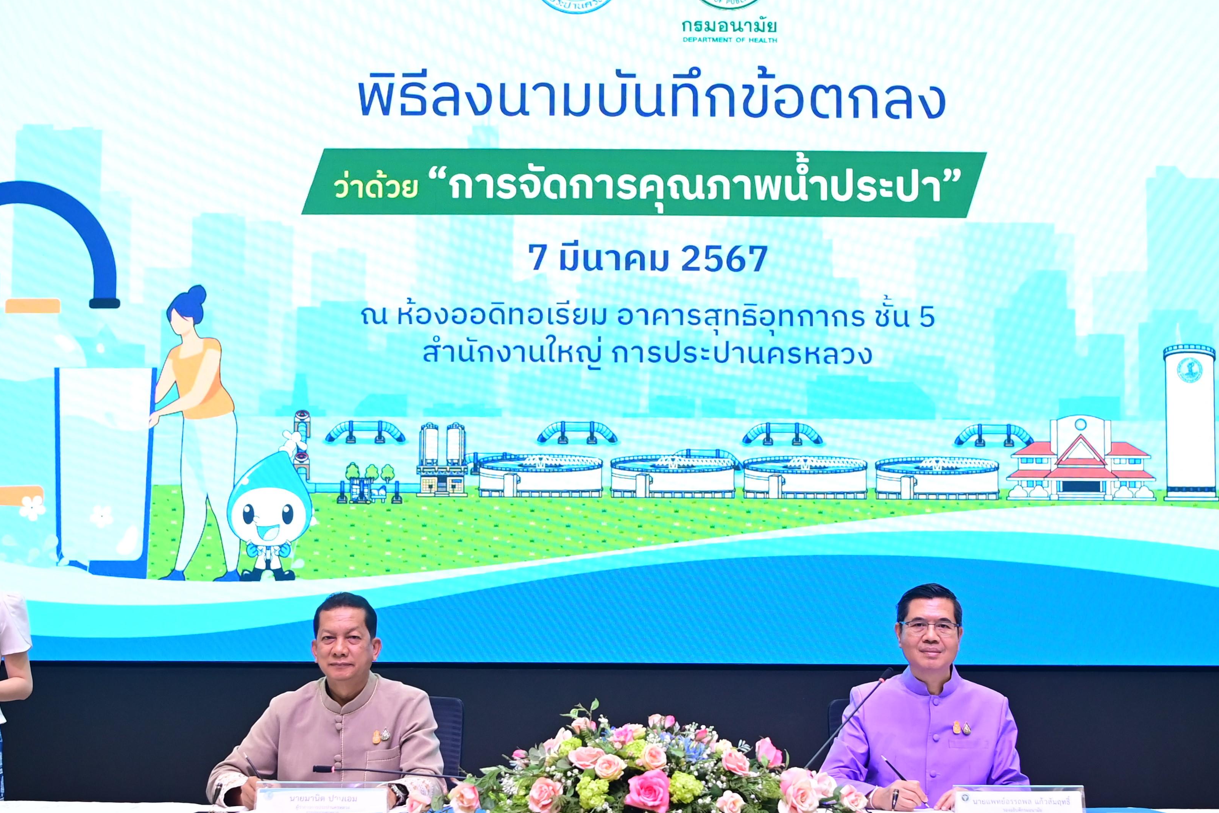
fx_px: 1828
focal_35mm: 54
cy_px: 558
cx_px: 649
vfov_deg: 24.9
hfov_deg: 36.9
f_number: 2.8
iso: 1000
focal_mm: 32
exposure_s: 1/100
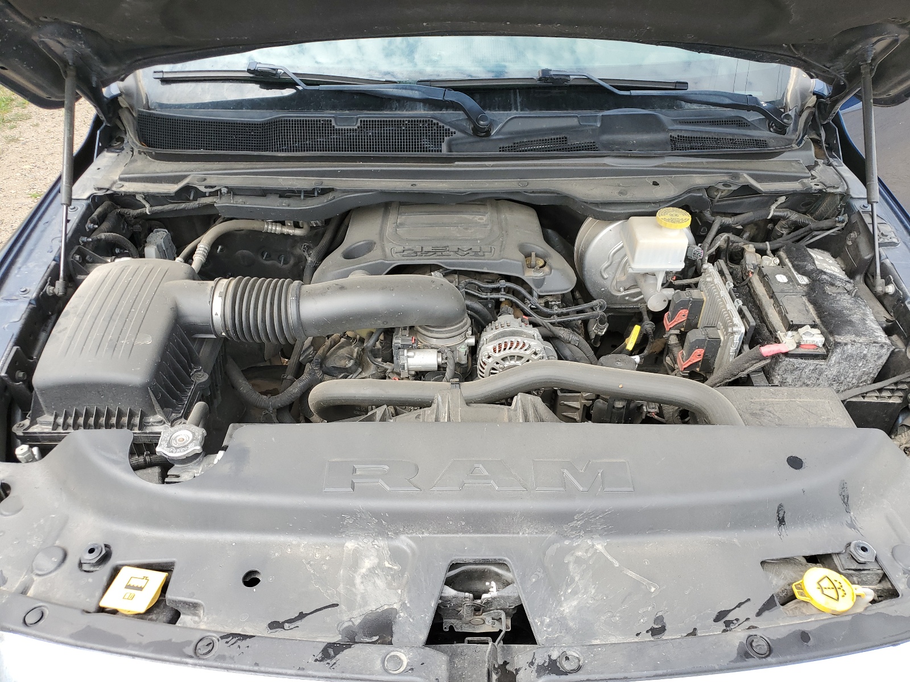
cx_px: 455
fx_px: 683
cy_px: 341
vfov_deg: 53.1
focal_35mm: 26
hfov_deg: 67.3
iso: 50
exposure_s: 1/500
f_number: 1.5
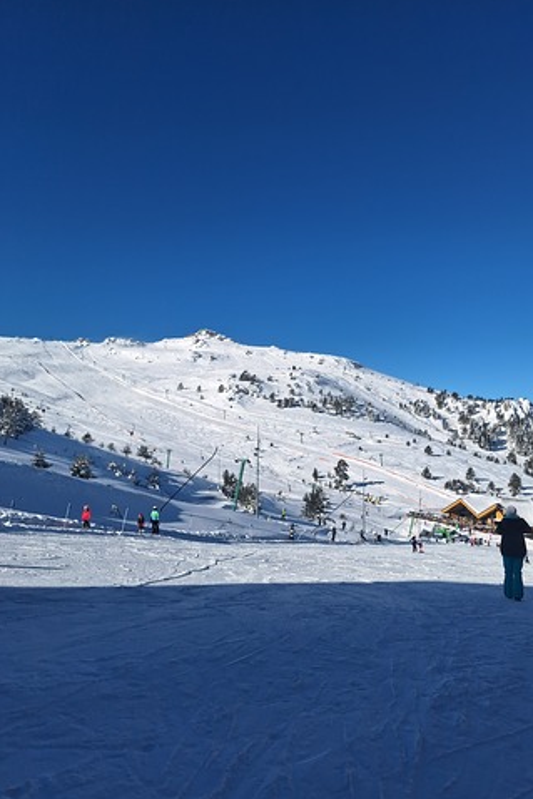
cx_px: 312
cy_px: 393
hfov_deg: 51.1
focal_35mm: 25
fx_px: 555
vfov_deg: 71.5
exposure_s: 1/5525
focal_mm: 5.54
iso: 40
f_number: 1.8
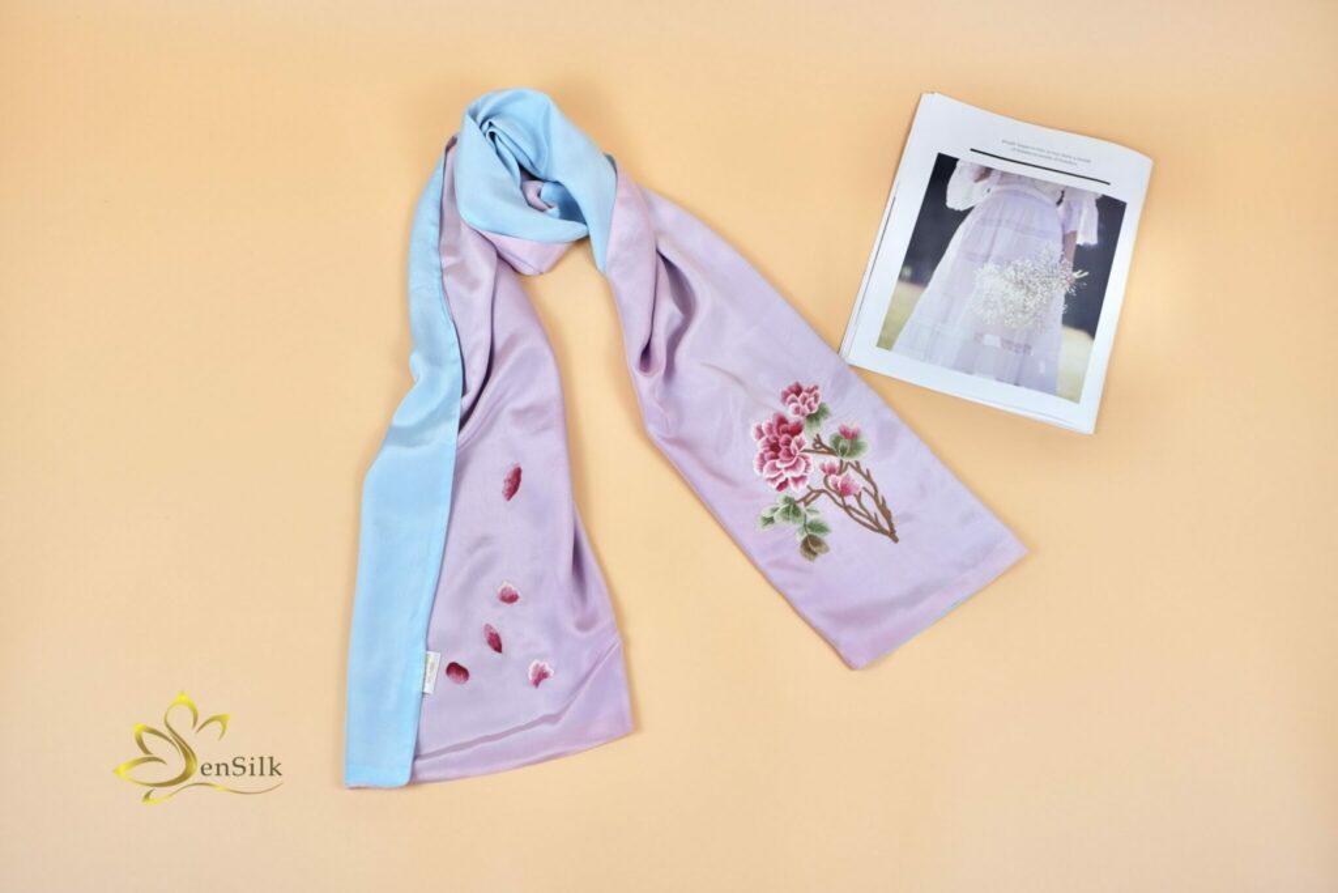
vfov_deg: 38.9
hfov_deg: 55.8
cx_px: 669
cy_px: 446
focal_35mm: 34
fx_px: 1264
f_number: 4
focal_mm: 34
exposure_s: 1/400
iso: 400
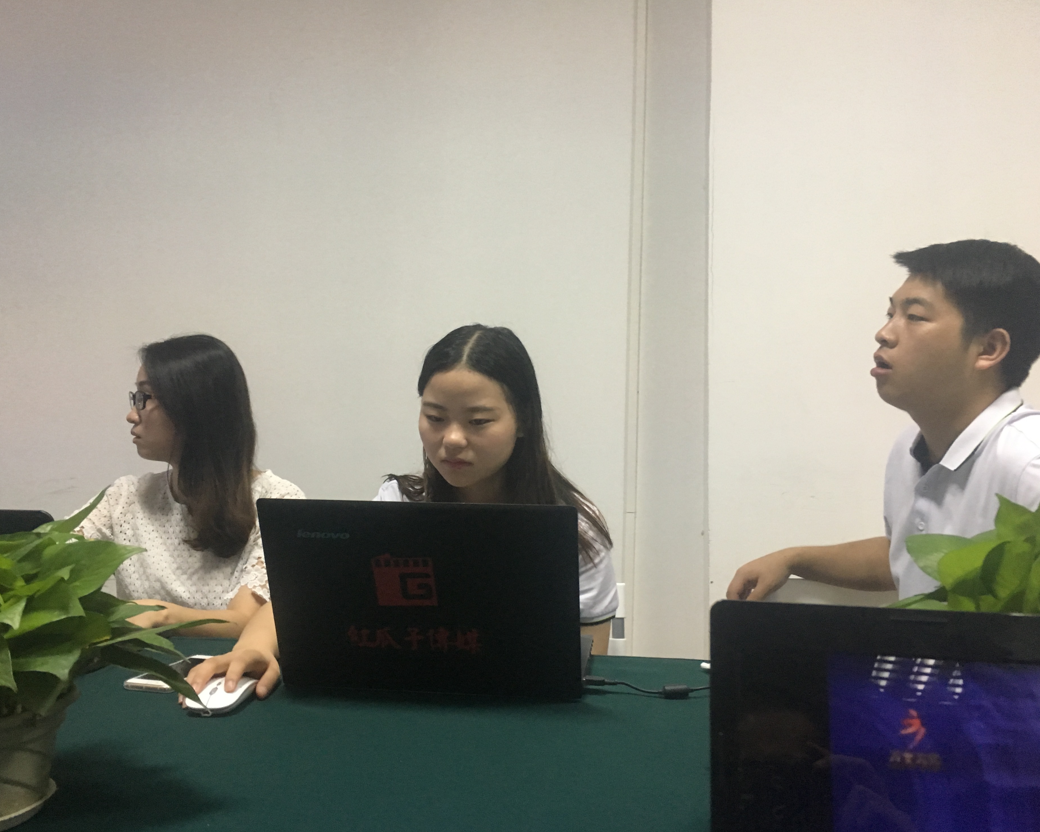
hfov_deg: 57.2
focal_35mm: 31
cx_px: 496
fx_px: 954
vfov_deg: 47.1
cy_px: 422
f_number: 2.2
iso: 200
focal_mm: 4.15
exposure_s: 1/20
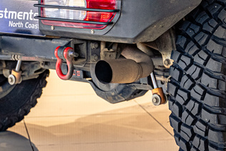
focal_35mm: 144
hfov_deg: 14.3
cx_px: 103
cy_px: -37
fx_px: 903
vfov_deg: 9.4
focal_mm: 45
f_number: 4
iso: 1000
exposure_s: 1/125
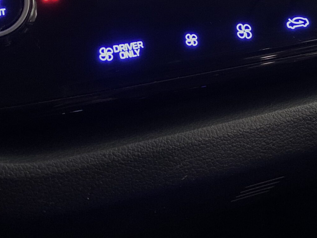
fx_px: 604
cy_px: -23
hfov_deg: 29.3
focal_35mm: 66
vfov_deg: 21.2
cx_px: 189
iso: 1000
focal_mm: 4.25
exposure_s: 1/17
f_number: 1.8
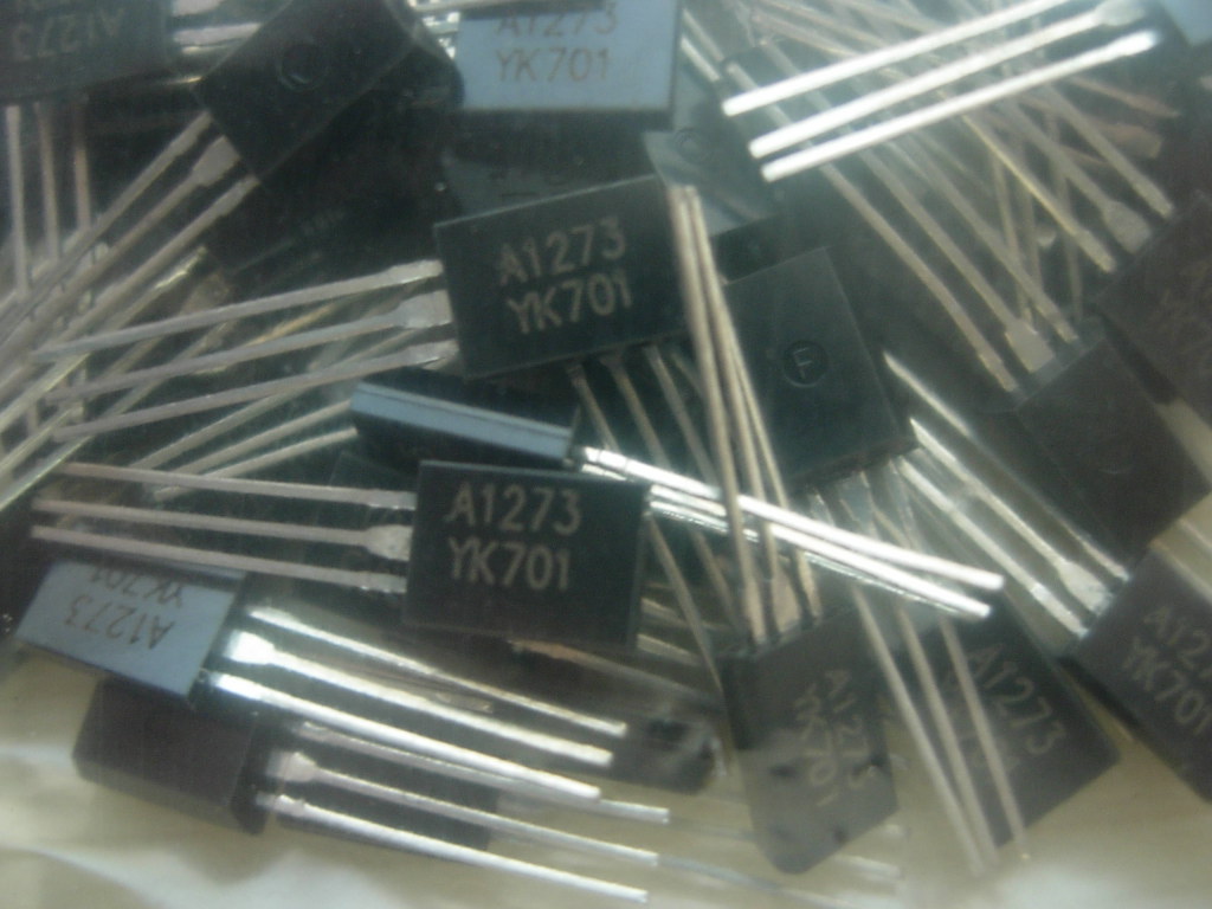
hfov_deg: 49.0
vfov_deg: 37.7
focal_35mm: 38
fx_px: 1330
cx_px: 606
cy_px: 454
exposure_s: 1/32
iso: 141
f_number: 2.8
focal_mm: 7.8
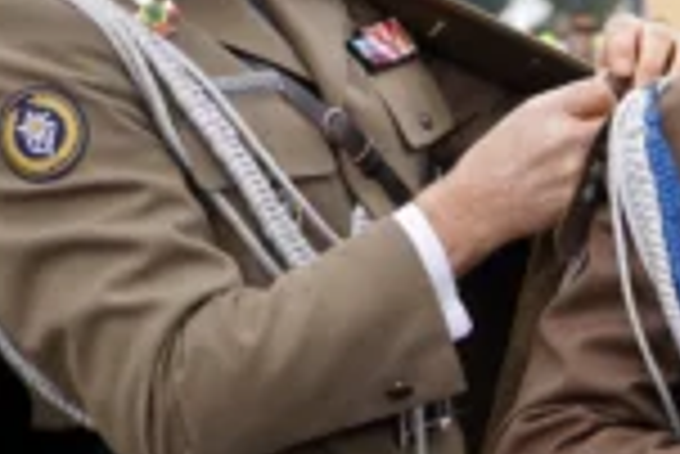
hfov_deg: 12.6
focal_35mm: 161
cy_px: 265
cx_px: 639
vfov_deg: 8.5
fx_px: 3044
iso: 125
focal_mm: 36
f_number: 4
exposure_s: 1/160
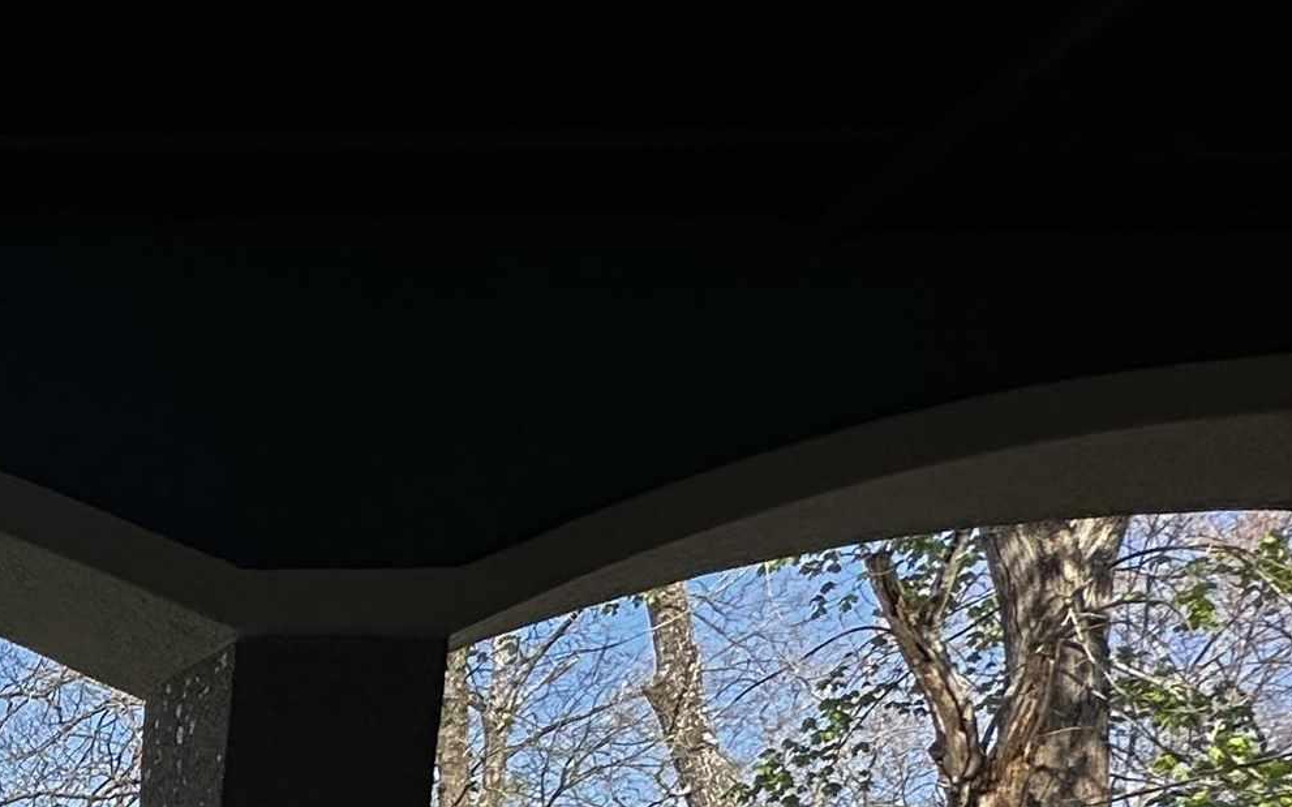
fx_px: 1619
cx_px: -640
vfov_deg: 20.6
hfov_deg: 28.5
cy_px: 1415
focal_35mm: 46
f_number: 2.2
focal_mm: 2.22
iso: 40
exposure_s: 1/744
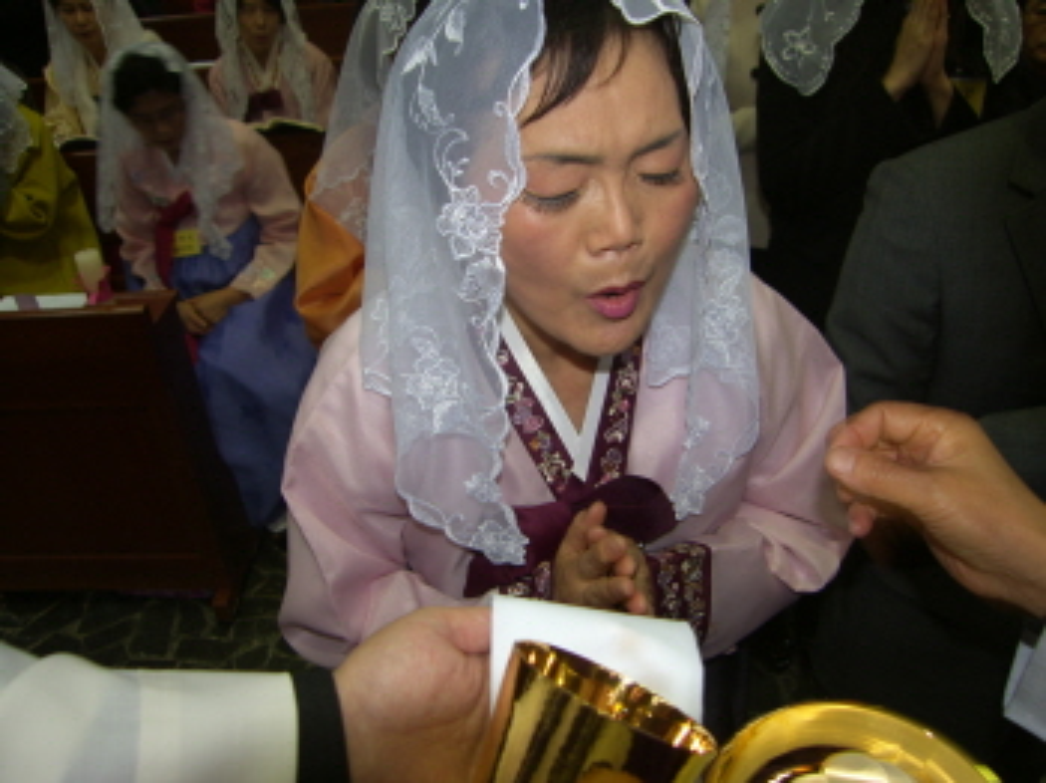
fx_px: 846
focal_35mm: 28
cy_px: 392
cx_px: 523
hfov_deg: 63.5
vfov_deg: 49.7
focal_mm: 7.4
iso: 50
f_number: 2.2
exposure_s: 1/30
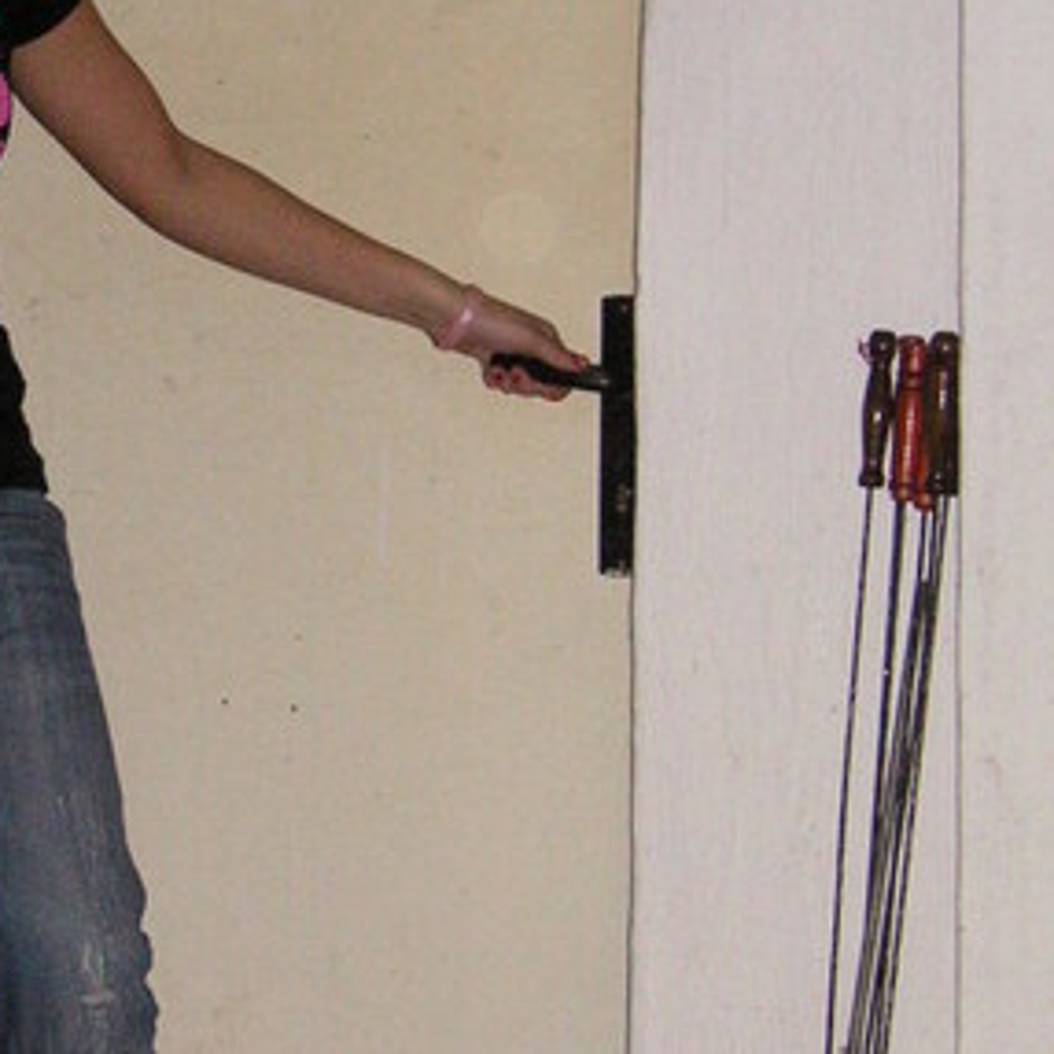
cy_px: 291
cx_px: 144
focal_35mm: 131
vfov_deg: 13.3
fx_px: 4513
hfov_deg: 13.2
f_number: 3.6
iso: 160
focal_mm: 8.9
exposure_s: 1/45
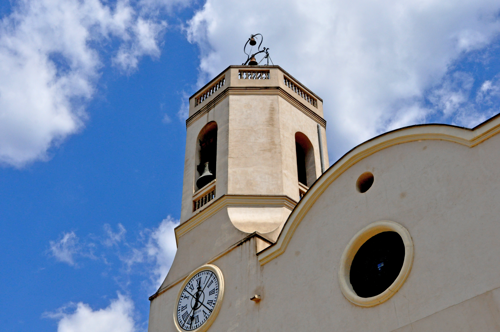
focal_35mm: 51
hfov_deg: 38.9
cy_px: 166
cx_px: 250
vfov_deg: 26.4
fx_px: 707
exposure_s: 1/800
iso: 1000
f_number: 14
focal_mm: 34
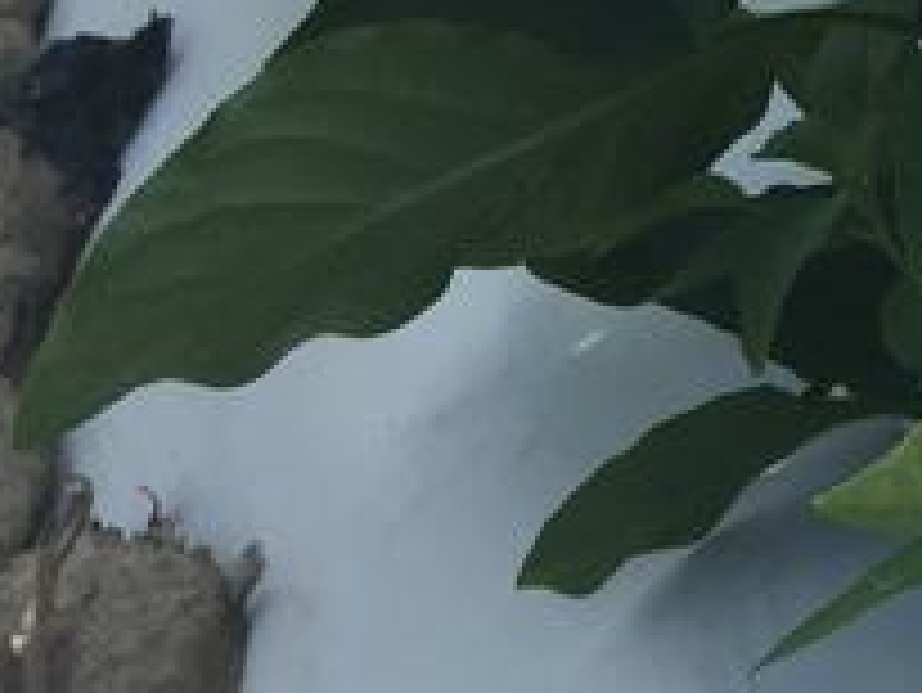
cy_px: -603
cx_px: 1959
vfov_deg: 10.5
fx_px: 3518
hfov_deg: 12.7
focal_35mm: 132
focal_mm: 4.15
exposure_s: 1/1163
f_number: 2.2
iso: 32
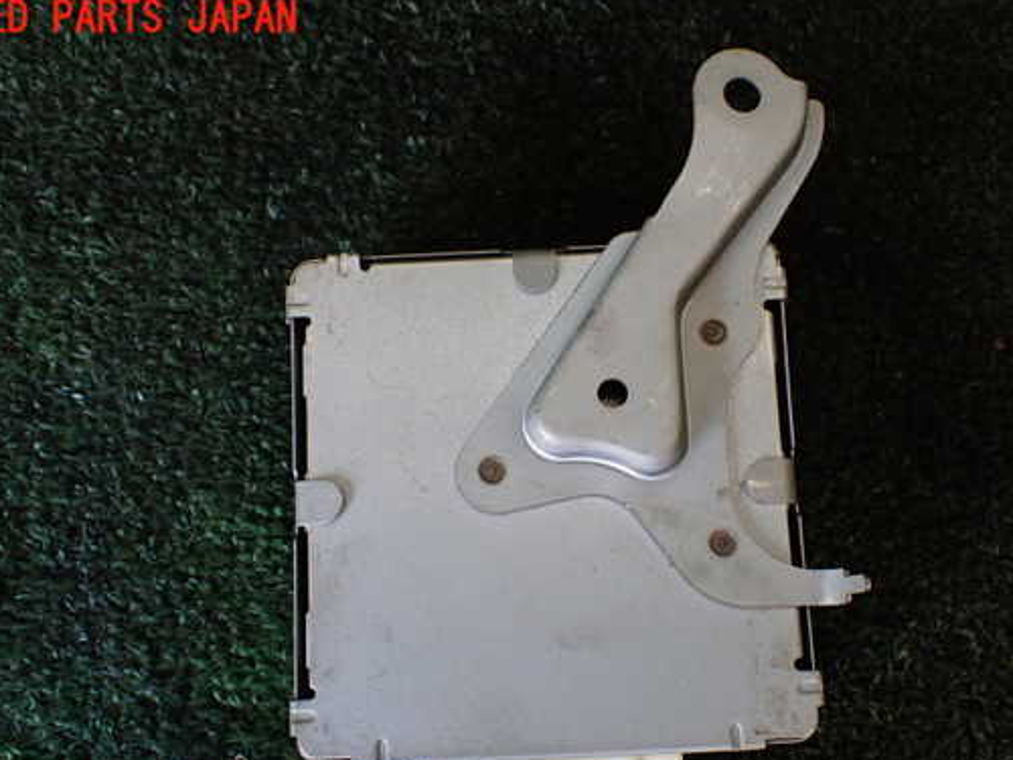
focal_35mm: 36
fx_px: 1054
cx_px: 537
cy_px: 450
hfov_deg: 51.3
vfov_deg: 39.5
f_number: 2.3
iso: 320
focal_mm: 5.4
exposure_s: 1/125
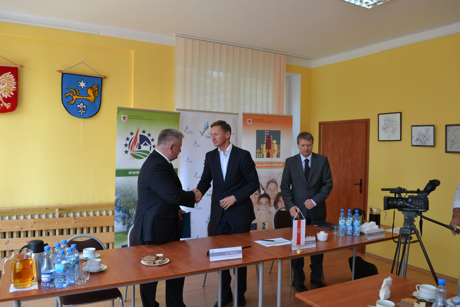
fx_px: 345
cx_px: 230
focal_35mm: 27
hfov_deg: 67.4
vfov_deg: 47.9
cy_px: 154
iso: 400
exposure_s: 1/125
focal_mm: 18
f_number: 5.6
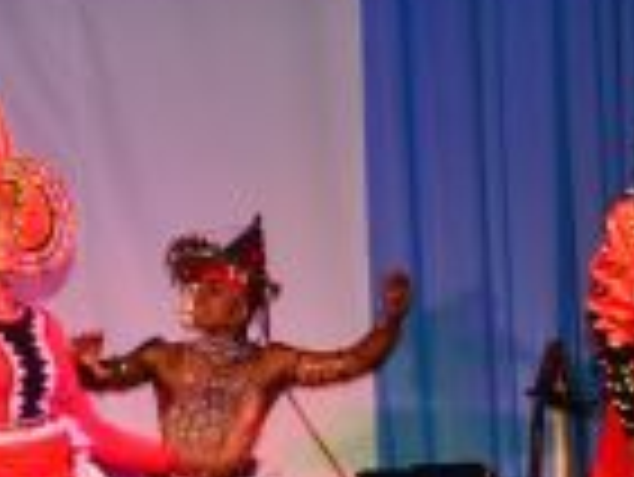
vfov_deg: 6.7
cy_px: 466
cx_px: -364
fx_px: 4033
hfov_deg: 8.7
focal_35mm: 220
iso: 400
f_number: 5
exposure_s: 1/60
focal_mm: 36
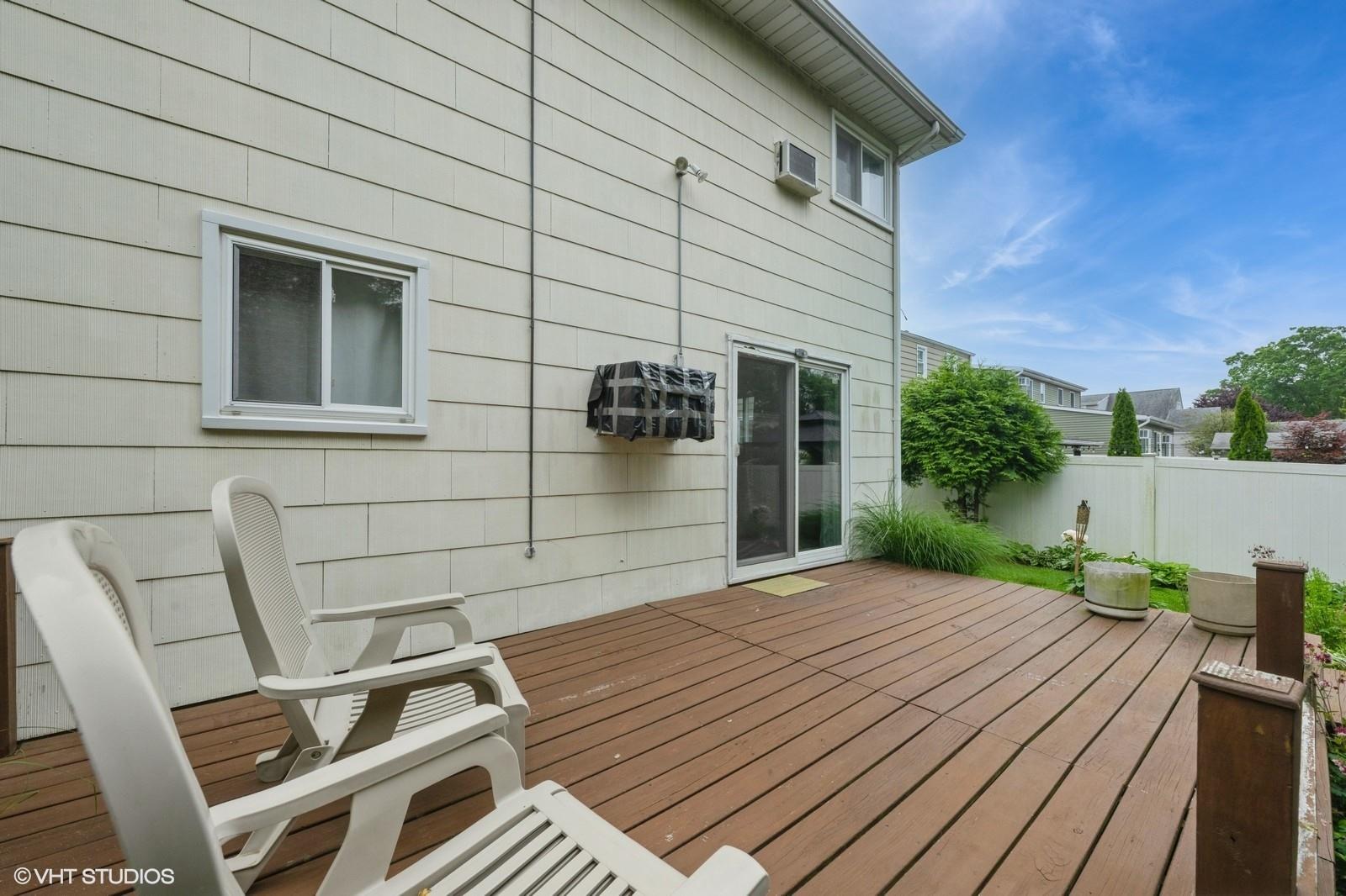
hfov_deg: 104.3
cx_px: 673
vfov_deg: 81.2
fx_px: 523
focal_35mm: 14
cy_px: 448
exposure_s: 1/250
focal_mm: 14
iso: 400
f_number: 11
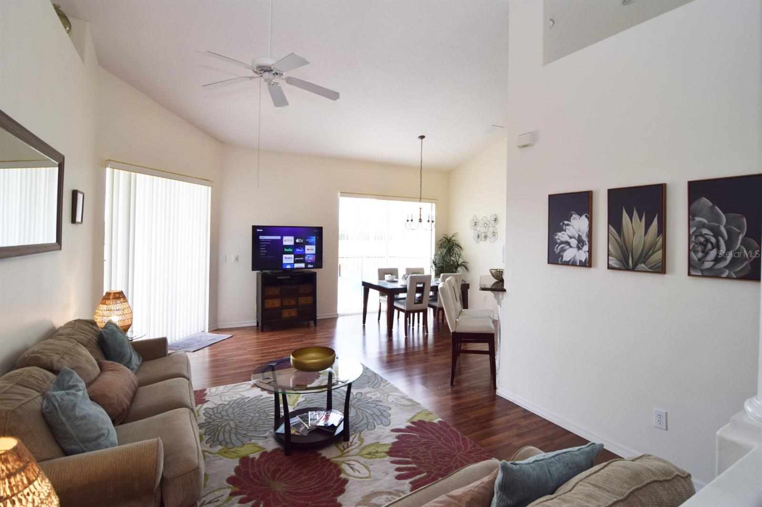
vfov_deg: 72.0
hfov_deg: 95.0
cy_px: 254
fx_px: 349
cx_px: 381
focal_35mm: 16
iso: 400
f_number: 5.6
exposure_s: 1/125
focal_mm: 11
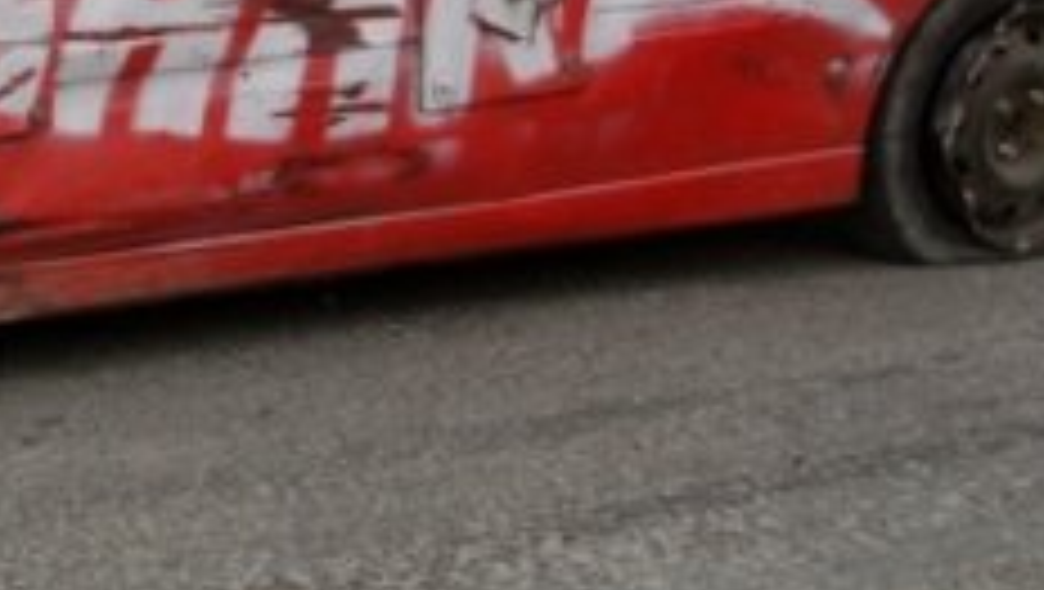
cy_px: -140
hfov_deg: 14.4
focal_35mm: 147
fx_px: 4073
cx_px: 22
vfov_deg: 8.2
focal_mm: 34
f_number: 4.5
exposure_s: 1/500
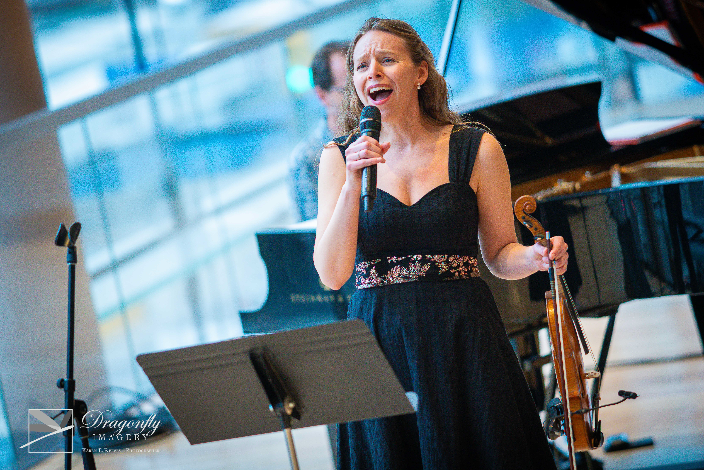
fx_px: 3911
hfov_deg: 10.3
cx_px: 352
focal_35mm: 200
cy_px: 235
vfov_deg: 6.9
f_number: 2.8
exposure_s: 1/200
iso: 1000
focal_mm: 200
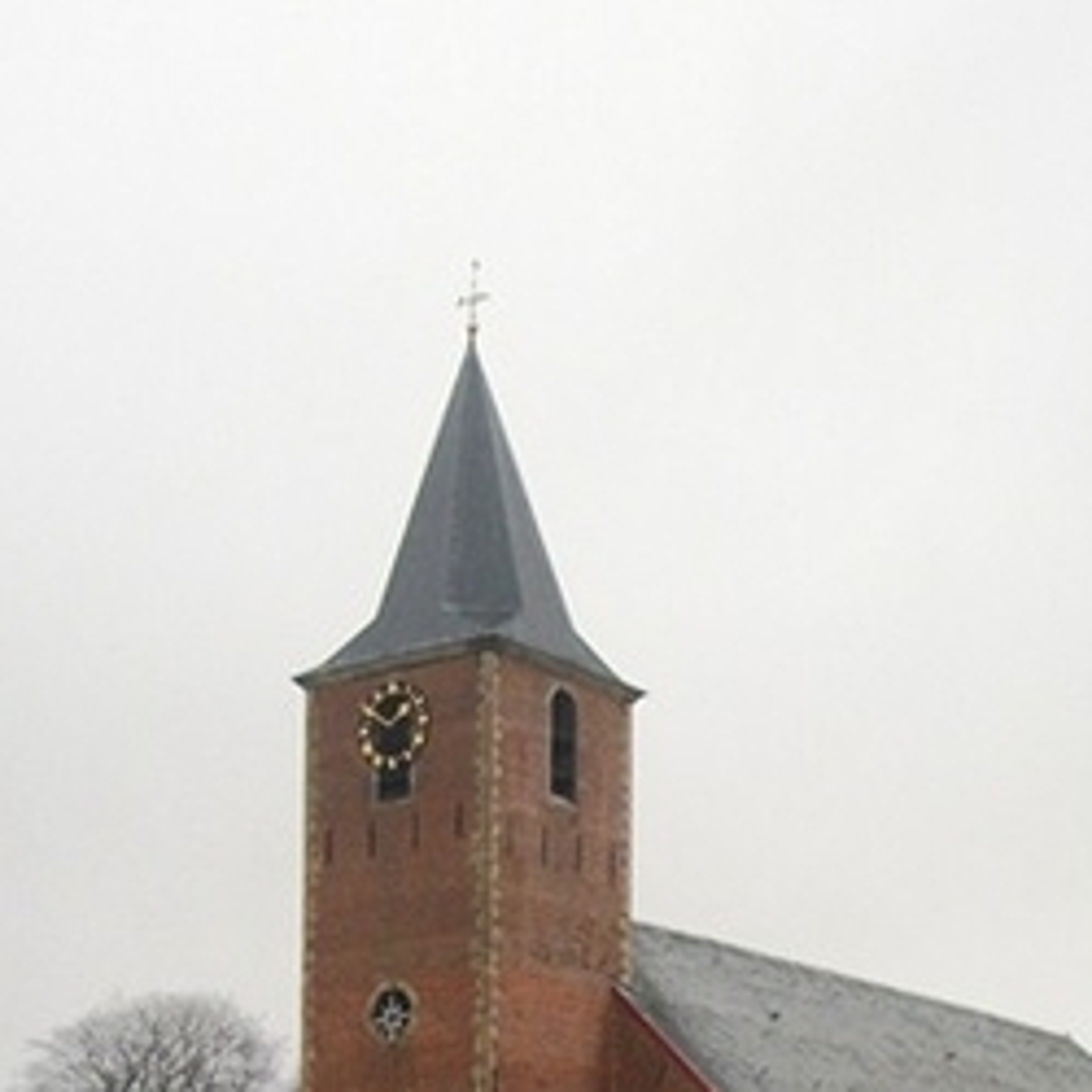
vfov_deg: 19.6
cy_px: 1175
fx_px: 3034
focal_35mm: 85
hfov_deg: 20.4
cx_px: 673
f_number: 3.2
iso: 80
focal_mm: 7.1
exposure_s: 1/160
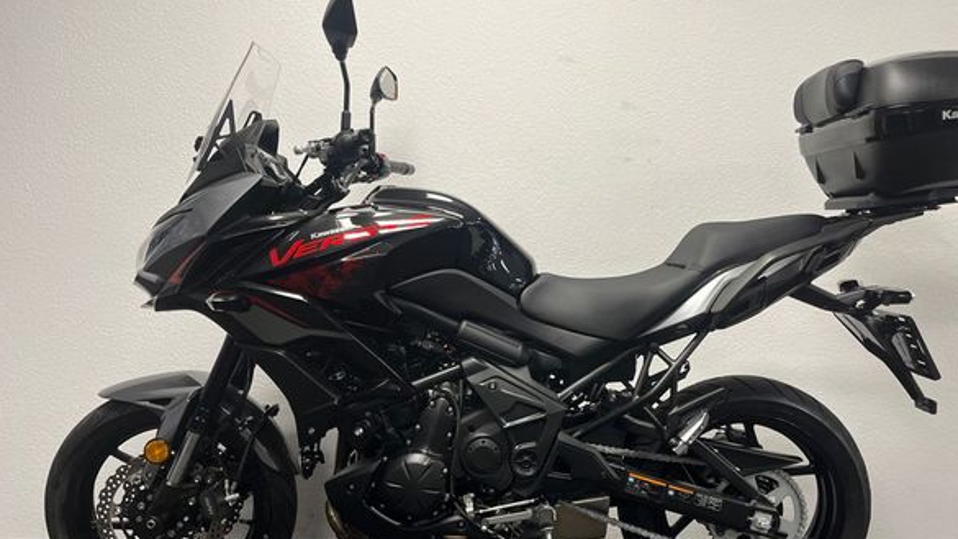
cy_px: 283
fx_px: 787
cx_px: 522
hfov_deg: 62.5
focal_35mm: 31
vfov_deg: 37.8
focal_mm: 5.1
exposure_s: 1/100
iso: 125
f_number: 1.6
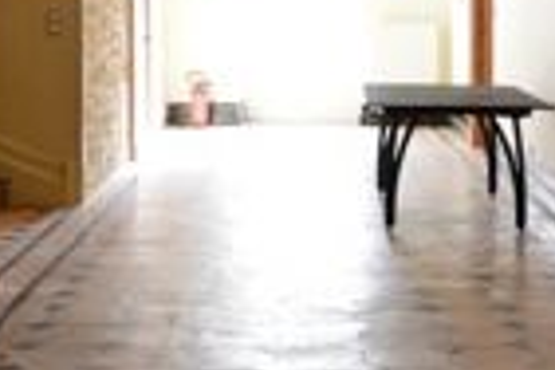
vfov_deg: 16.4
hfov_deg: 24.6
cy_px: 43
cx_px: 329
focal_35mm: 82
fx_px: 1272
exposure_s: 1/60
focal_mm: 11
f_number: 3.5
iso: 500
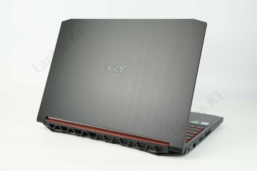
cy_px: 86
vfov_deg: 28.9
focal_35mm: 46
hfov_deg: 42.3
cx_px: 128
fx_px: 332
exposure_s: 1/25
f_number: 5
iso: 100
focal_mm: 31
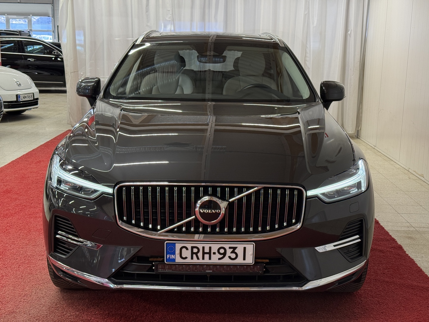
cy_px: 161
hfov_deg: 39.7
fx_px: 595
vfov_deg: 30.3
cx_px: 214
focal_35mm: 48
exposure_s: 1/58
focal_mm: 6.76
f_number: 1.78
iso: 50
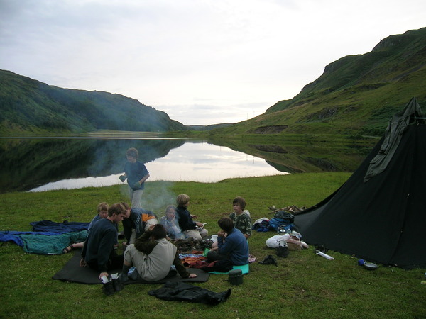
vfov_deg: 40.7
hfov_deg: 52.6
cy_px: 160
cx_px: 213
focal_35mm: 35
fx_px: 431
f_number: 2.8
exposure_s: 1/129
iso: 50
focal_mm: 5.4
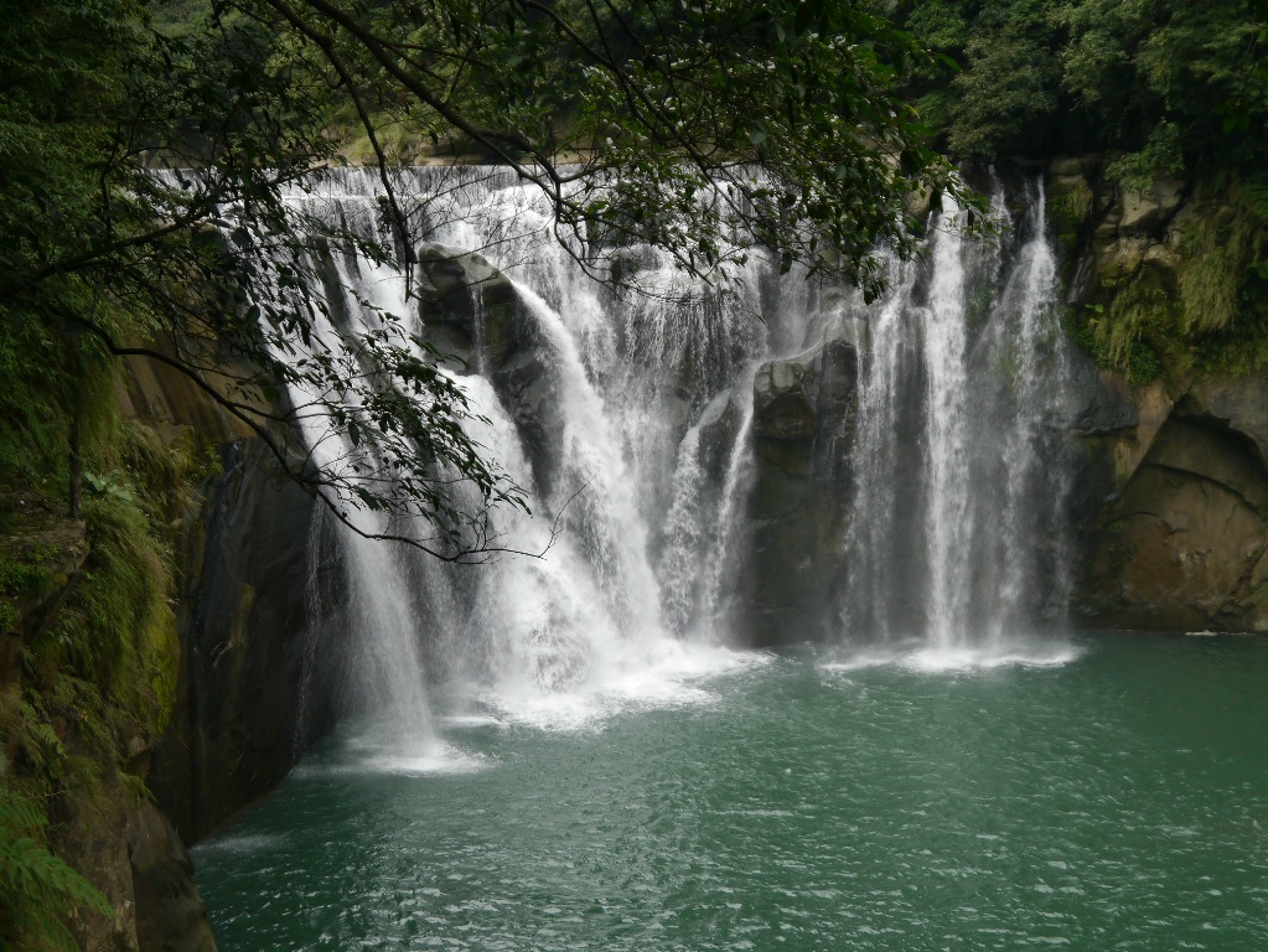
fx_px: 1759
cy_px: 476
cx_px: 634
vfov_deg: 30.3
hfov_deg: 39.6
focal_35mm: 48
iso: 160
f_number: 4.5
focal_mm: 24
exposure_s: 1/100
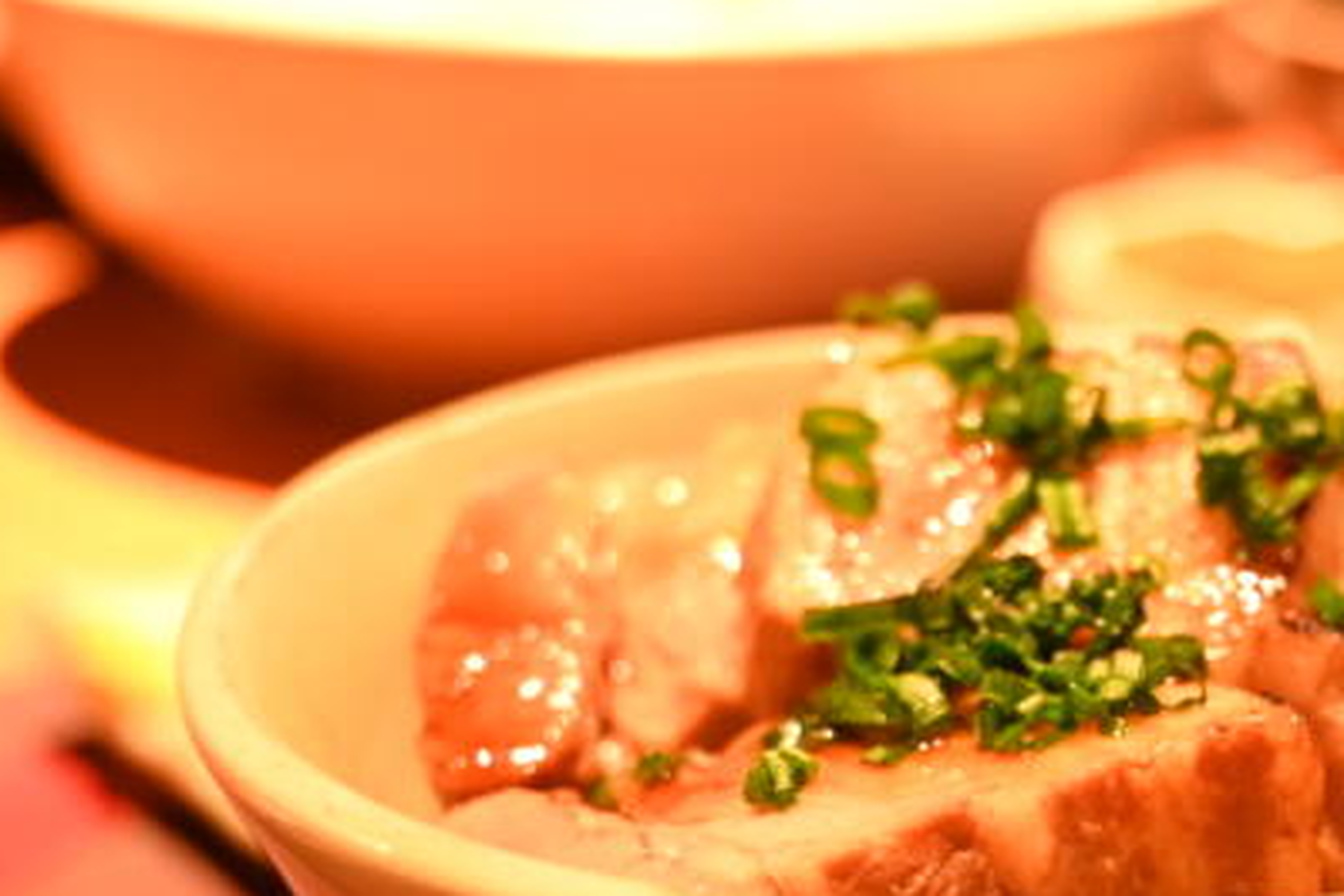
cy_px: 760
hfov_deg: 25.5
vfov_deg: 17.5
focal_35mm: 77
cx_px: 1209
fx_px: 2874
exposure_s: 1/30
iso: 1800
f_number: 4
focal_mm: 30
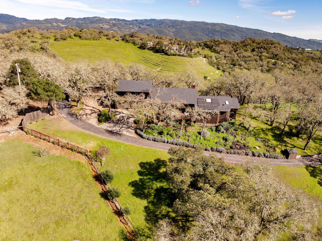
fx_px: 223
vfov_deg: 56.8
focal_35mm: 24
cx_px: 161
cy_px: 120
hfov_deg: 71.6
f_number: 2.8
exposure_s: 1/400
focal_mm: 12.29
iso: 200
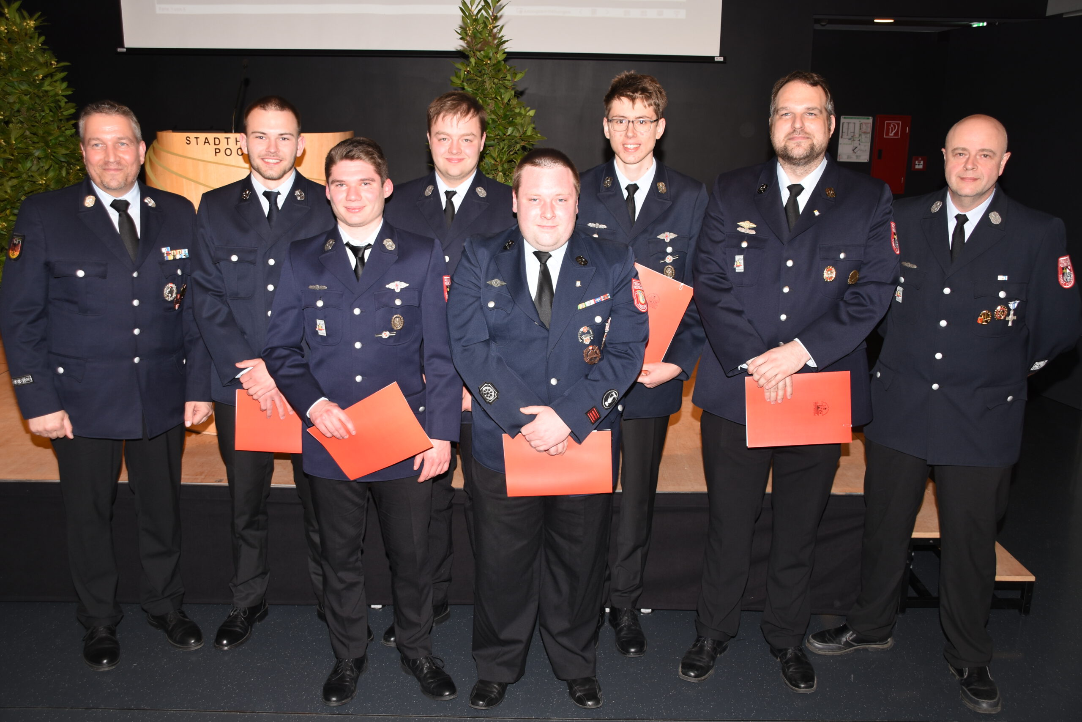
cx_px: 541
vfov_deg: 40.0
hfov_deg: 57.2
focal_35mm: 33
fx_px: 992
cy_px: 361
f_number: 5
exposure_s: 1/60
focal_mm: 22
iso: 200
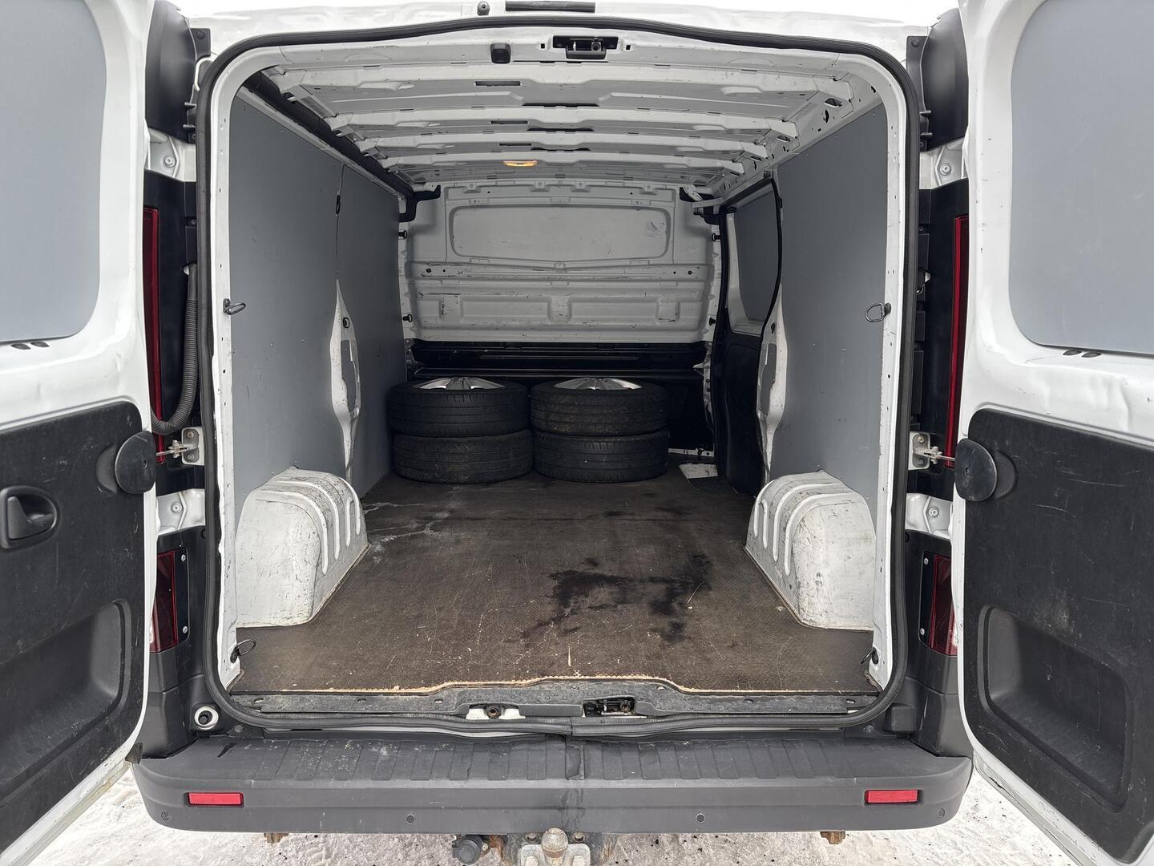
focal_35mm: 26
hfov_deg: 67.3
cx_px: 577
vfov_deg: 53.1
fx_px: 867
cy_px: 433
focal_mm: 5.96
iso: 50
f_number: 1.6
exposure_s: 1/121
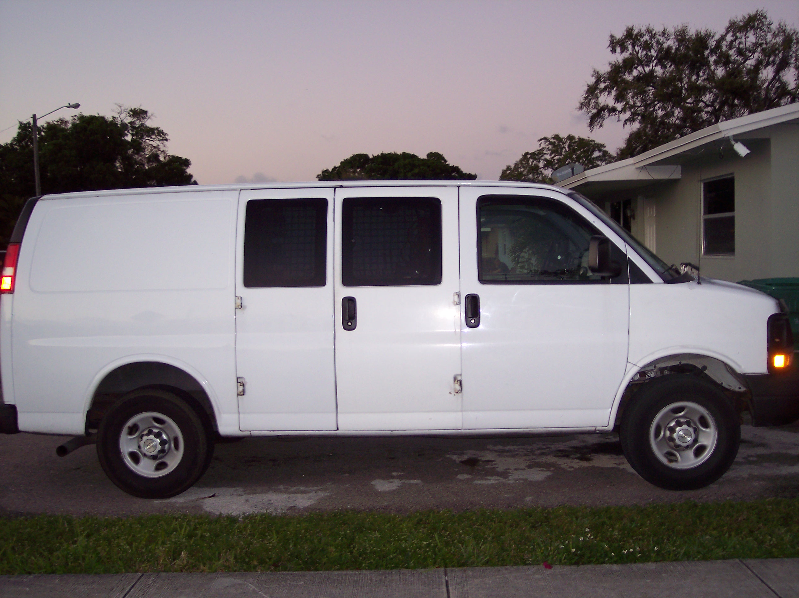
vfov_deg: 37.7
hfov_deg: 49.0
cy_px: 299
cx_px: 400
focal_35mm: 38
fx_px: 877
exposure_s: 1/30
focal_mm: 8
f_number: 2.8
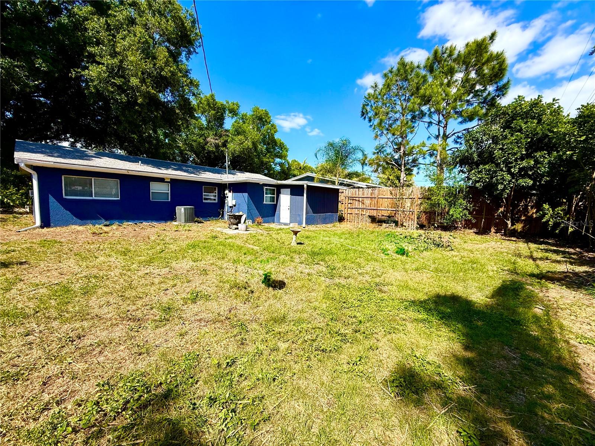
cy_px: 223
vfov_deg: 85.7
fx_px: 241
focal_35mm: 14
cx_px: 298
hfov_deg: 102.1
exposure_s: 1/1431
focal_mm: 2.22
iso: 50
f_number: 2.2
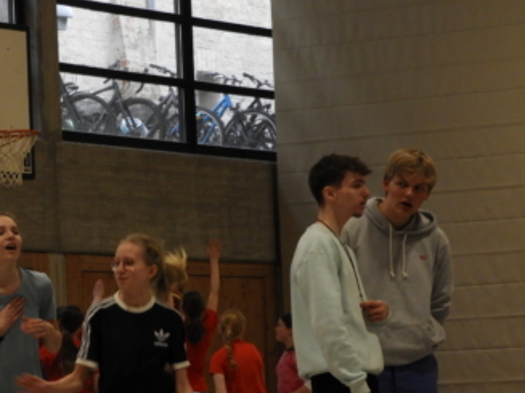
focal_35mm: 223
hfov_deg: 8.9
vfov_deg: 6.7
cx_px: 133
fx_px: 3381
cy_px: 301
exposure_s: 1/100
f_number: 5
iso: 400
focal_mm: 24.2
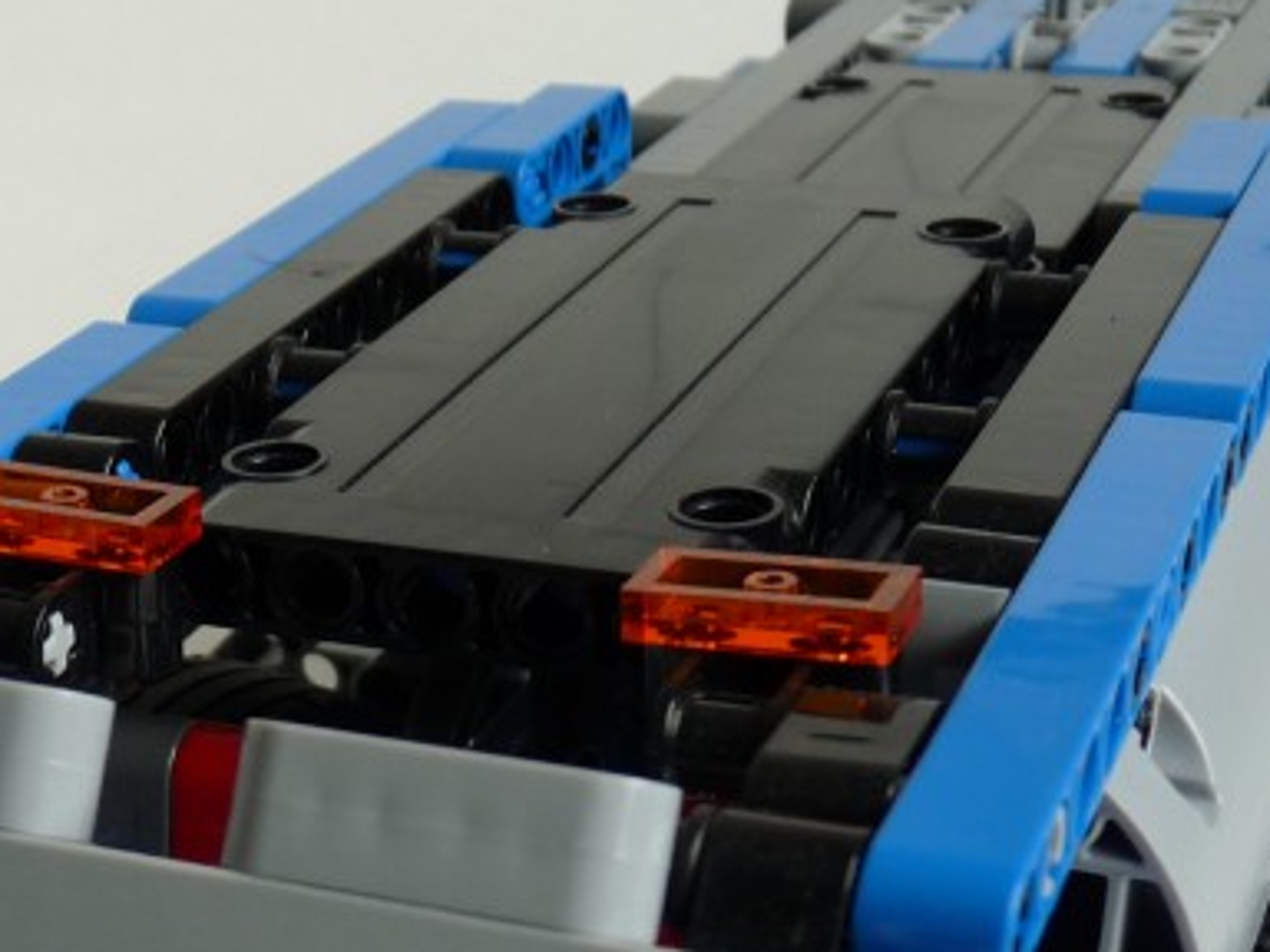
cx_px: 314
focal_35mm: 72
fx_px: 2642
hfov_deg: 26.7
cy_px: 1028
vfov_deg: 19.6
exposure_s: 1/30
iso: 100
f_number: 2.8
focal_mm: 4.8
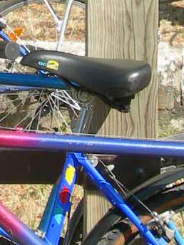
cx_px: -22
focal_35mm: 244
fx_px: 1729
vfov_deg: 8.0
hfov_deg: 6.1
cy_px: -125
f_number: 4.9
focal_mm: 8.5
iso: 50
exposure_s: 1/282
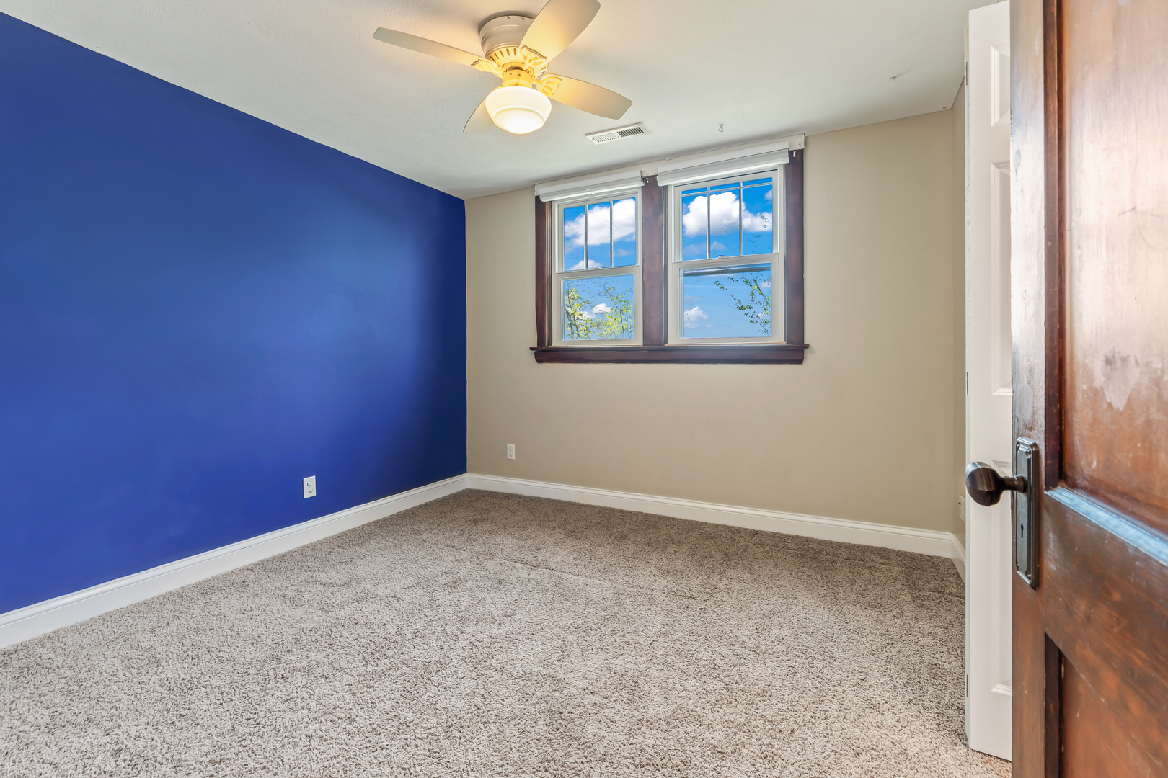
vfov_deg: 77.3
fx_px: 487
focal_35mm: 15
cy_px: 389
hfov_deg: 100.4
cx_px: 584
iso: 100
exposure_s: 1/40
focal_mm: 10
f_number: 4
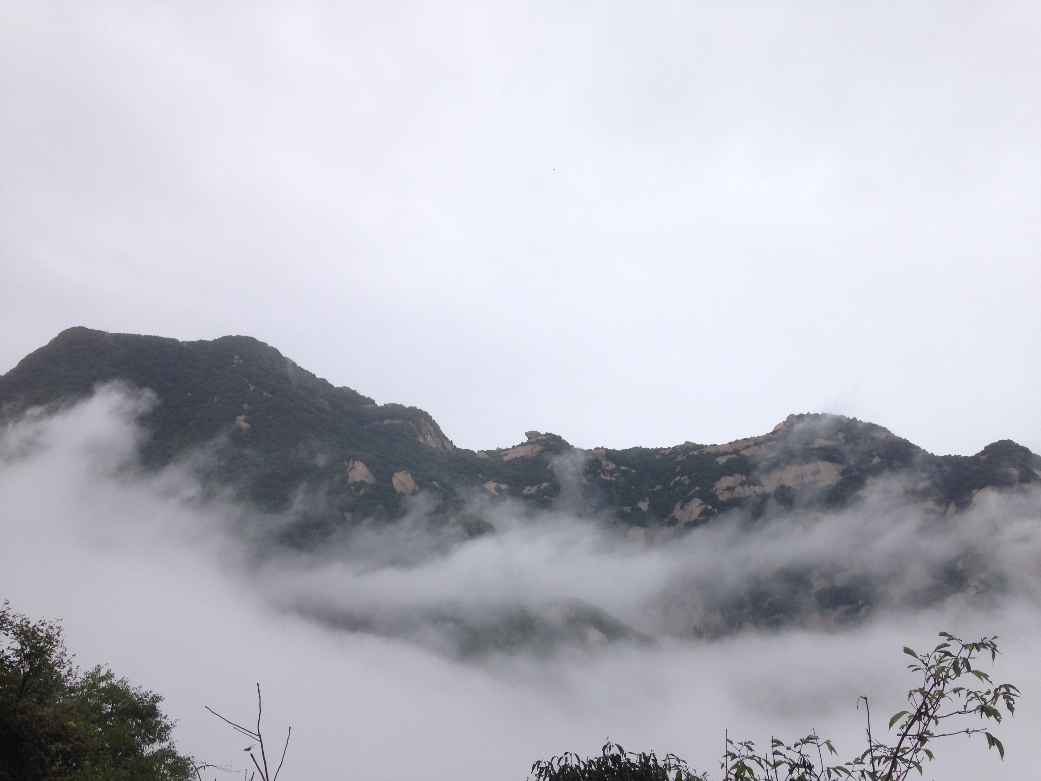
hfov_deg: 55.4
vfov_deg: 42.9
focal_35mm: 33
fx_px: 992
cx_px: 520
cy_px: 390
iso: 50
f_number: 2.4
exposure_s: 1/2169
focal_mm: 4.12
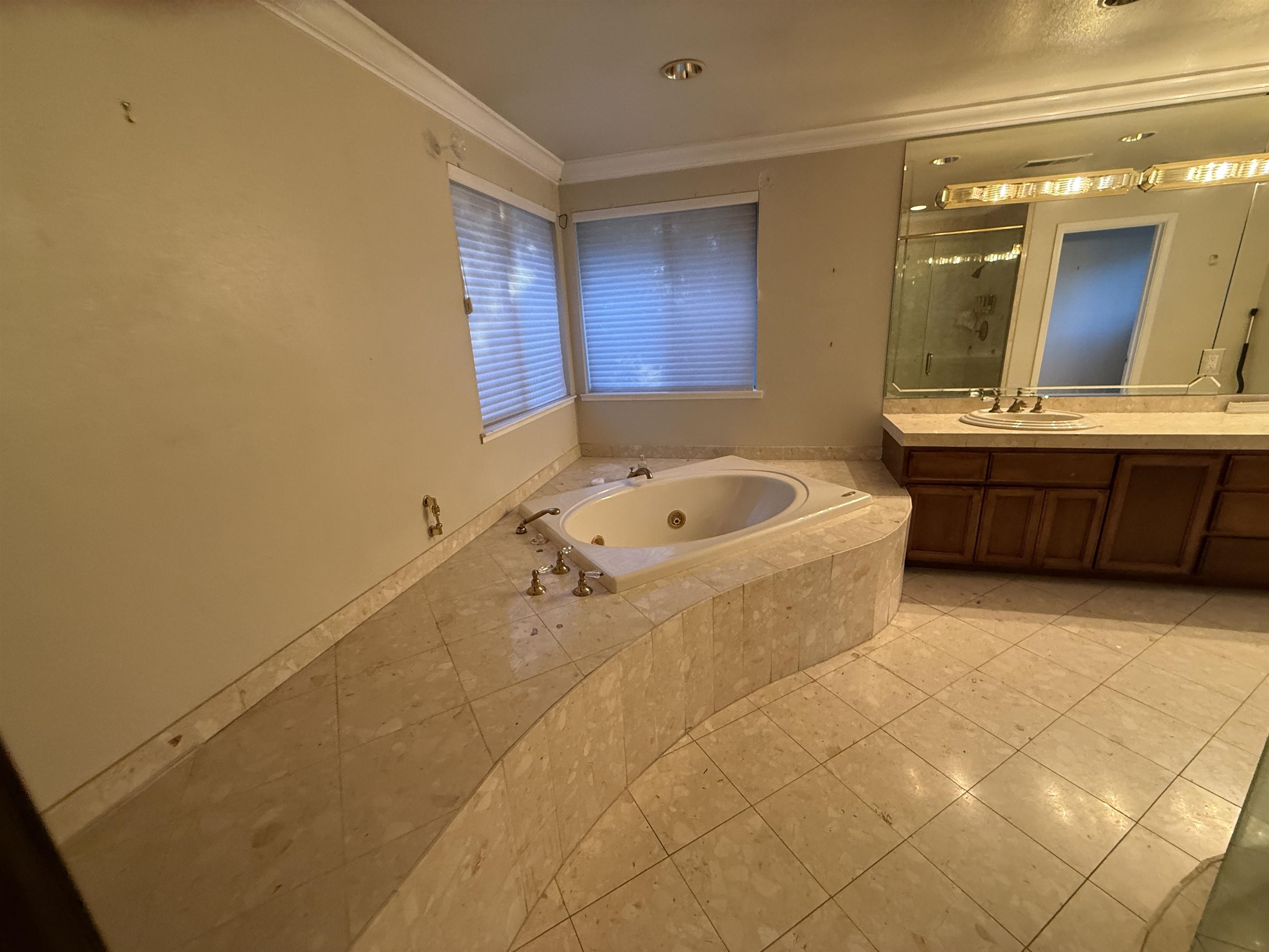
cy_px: 476
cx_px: 634
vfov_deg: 85.7
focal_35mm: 14
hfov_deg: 102.1
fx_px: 513
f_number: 2.2
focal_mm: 2.22
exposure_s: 1/60
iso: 250
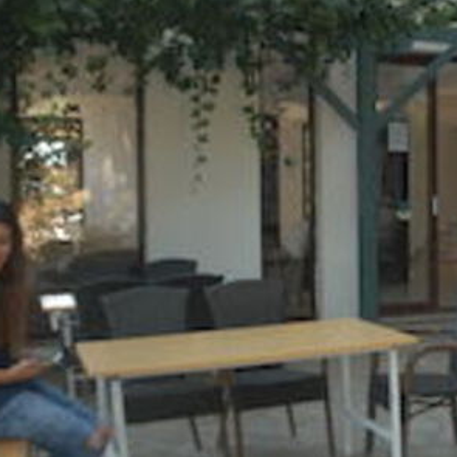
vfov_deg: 30.6
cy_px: 231
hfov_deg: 29.0
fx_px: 836
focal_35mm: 56
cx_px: 436
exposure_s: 1/30
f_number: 7.1
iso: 100
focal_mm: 18
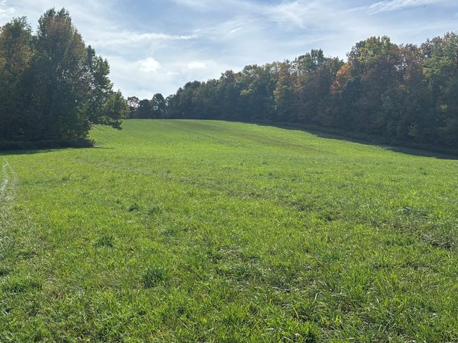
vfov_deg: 37.7
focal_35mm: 38
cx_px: 126
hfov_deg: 47.5
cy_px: 158
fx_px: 503
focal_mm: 5.96
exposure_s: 1/4630
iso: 50
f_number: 1.6
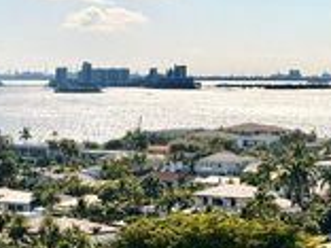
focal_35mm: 154
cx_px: 282
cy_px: 48
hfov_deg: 12.7
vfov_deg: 9.6
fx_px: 1473
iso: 64
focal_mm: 6.76
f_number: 1.78
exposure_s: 1/20408
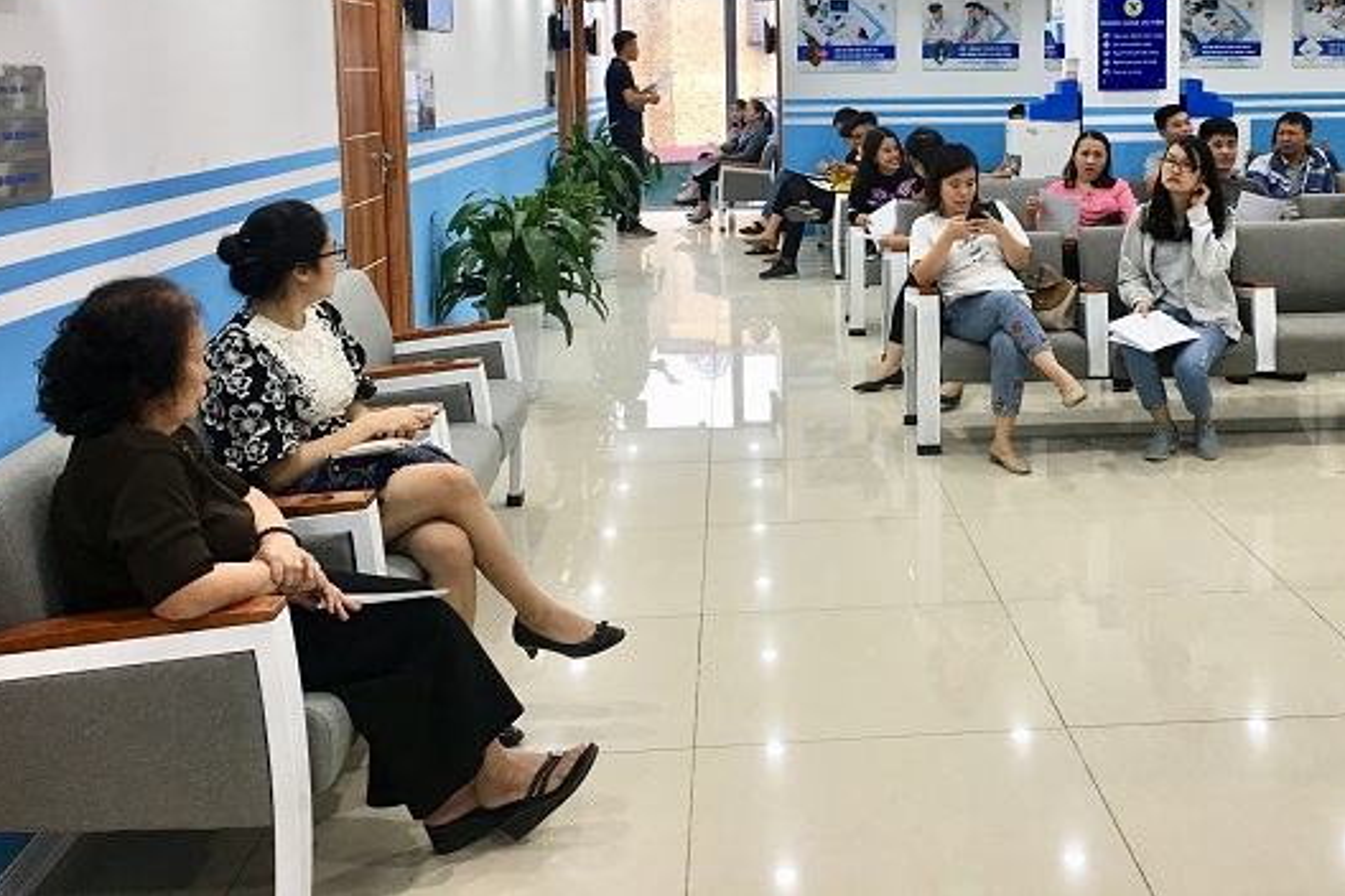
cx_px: 876
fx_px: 1494
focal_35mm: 40
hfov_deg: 47.8
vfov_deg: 32.8
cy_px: 230
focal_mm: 4.15
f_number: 2.2
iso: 50
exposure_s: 1/33
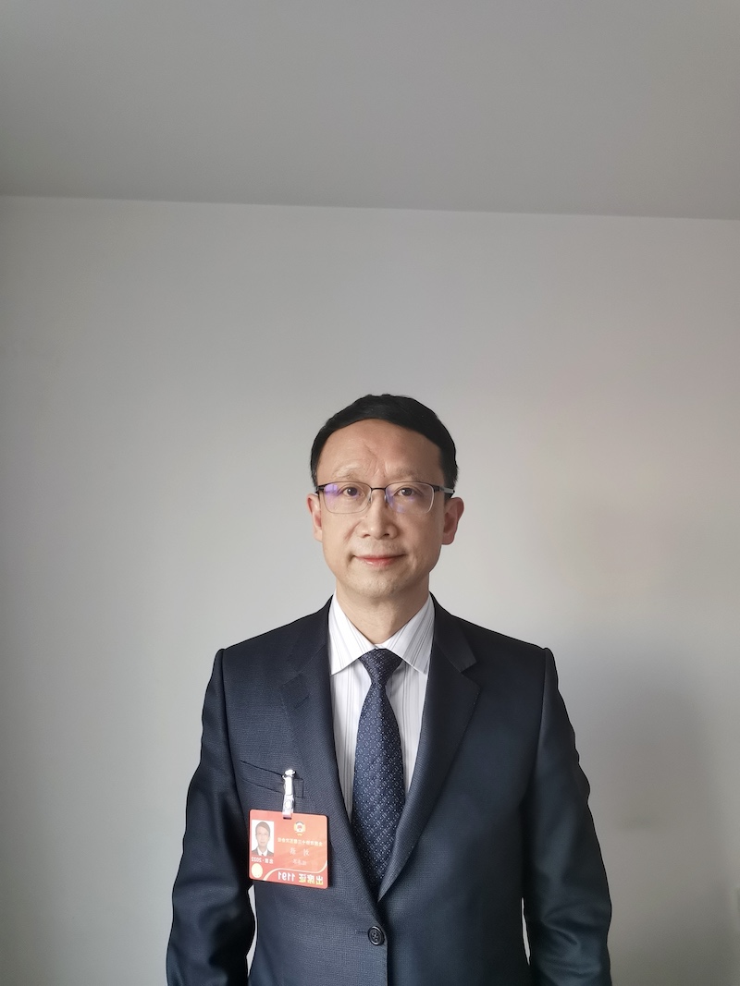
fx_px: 741
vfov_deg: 67.3
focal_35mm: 26
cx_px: 370
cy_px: 493
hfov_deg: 53.1
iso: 800
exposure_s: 1/25
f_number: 2
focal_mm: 3.85
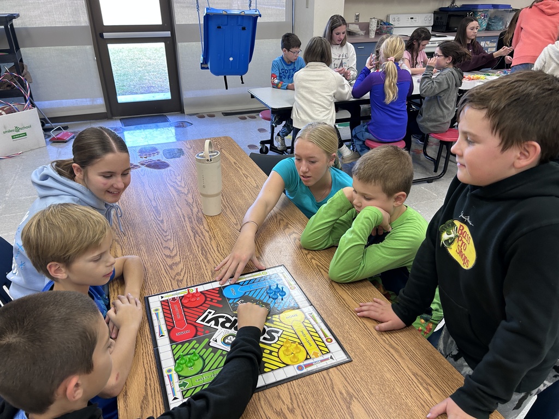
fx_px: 420
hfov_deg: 67.3
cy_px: 210
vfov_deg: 53.1
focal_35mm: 26
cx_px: 280
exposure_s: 1/60
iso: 80
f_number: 1.5
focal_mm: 5.7
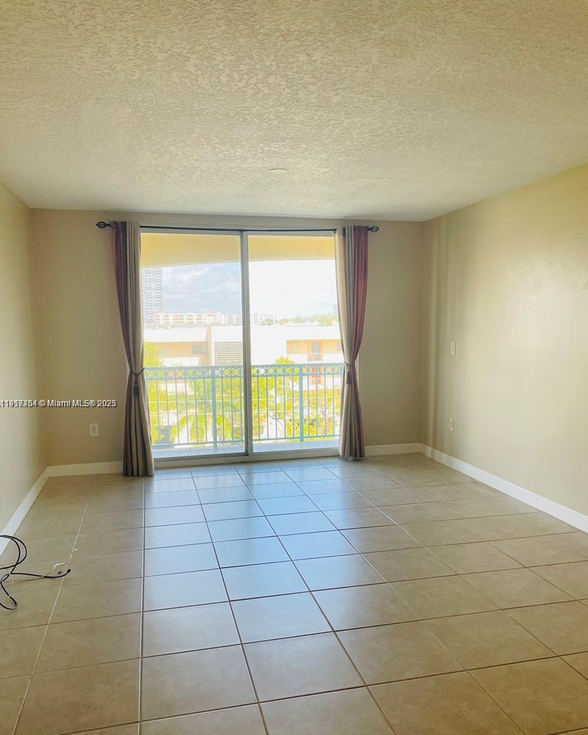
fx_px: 609
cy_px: 404
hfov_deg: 51.5
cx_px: 297
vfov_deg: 62.1
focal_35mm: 28
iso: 32
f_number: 1.6
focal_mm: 4.2
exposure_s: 1/278
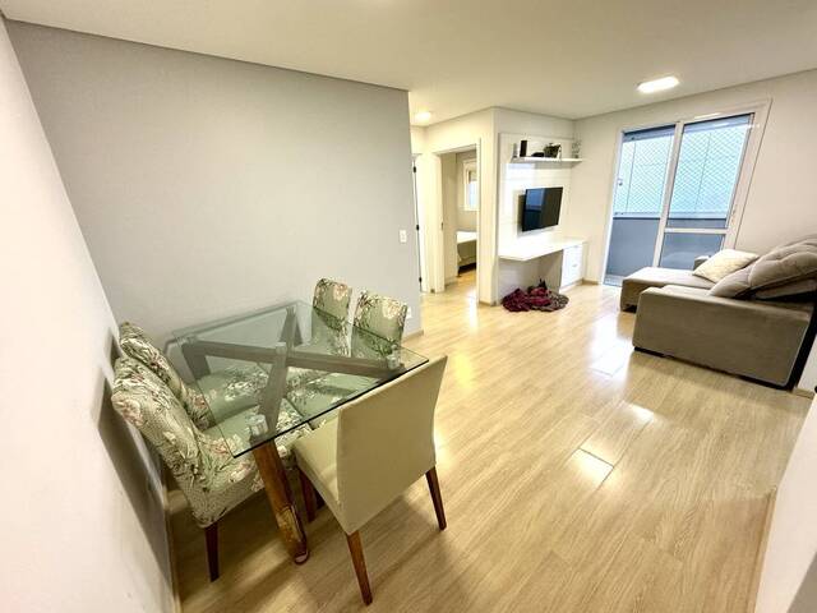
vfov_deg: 85.7
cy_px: 306
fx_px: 330
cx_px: 408
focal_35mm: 14
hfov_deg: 102.1
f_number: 2.2
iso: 250
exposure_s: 1/99
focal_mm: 2.22
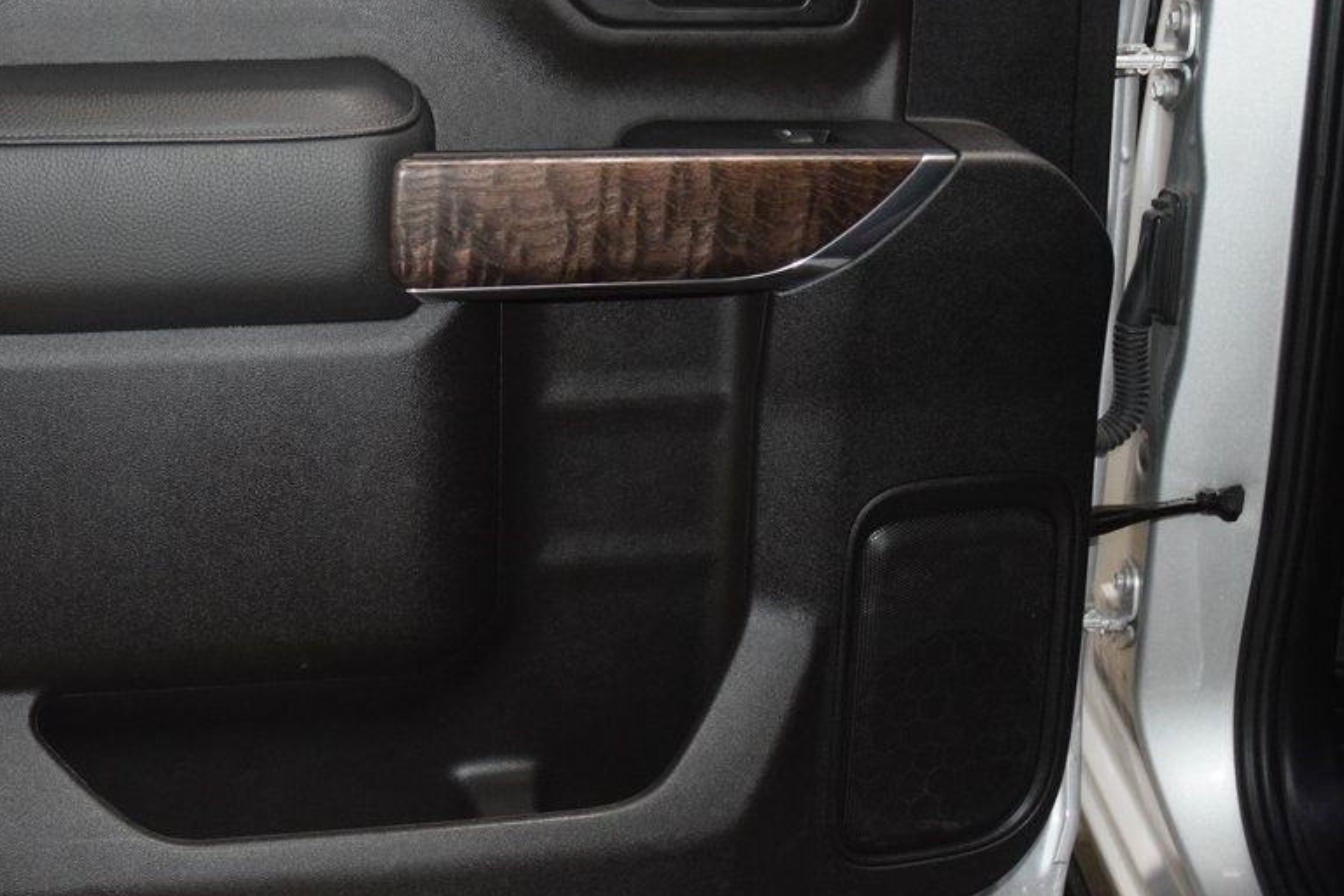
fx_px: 1792
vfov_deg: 28.0
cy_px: 375
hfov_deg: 40.7
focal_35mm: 48
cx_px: 478
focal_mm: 24
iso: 2200
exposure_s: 1/125
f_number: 3.8
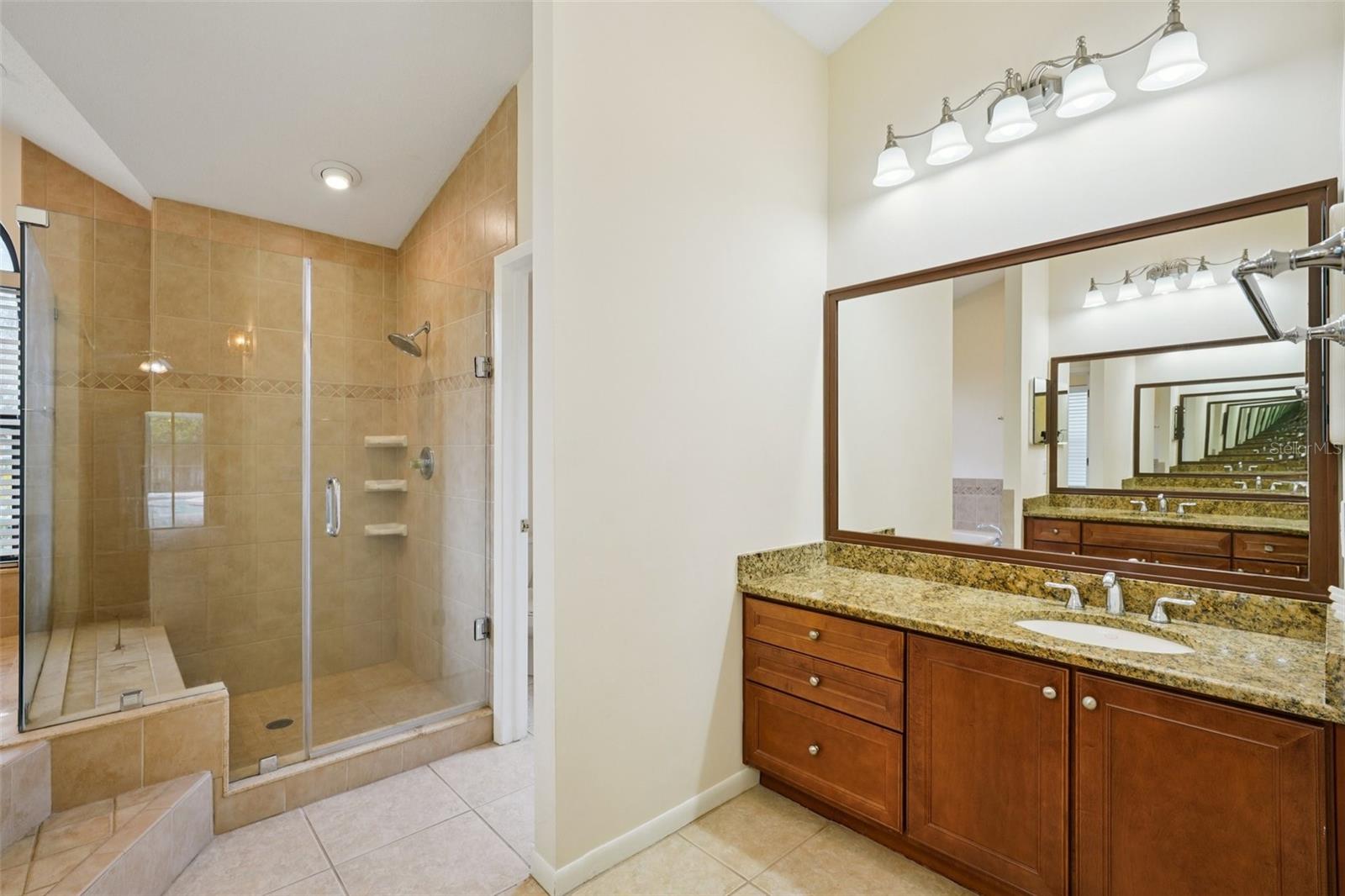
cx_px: 672
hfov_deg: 96.7
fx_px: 598
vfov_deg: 73.7
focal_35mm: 16
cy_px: 448
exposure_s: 1/125
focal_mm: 16
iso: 800
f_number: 8
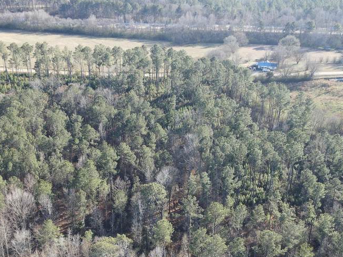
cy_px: 212
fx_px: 466
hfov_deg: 40.1
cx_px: 122
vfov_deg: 30.0
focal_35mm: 47
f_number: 2.8
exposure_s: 1/100
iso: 100
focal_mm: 4.5
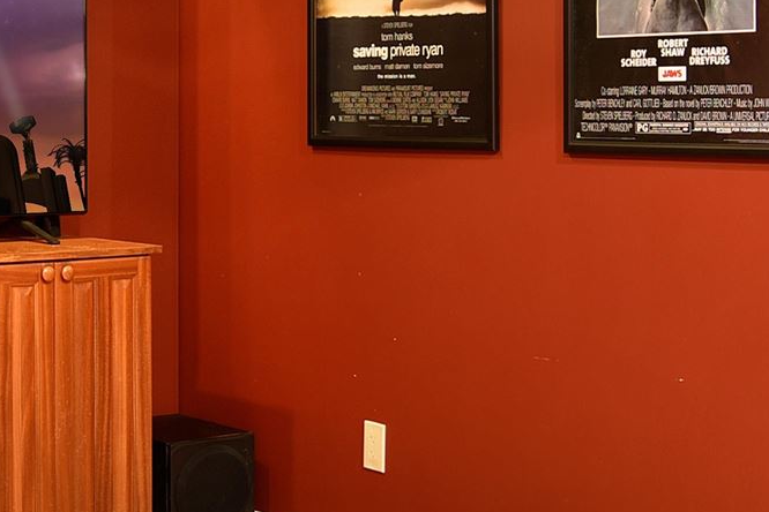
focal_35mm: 83
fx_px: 1773
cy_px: 88
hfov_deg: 24.4
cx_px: 282
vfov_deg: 16.3
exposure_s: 1/60
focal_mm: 18
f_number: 16
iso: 6400
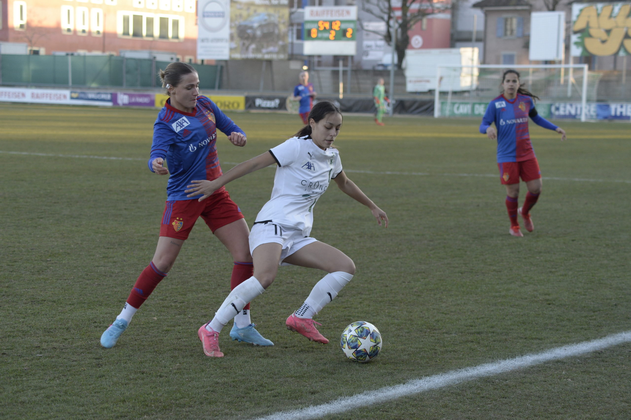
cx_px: 316
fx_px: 1838
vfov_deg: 13.0
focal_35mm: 105
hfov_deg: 19.5
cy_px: 210
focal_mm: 105
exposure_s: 1/800
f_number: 5
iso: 1600
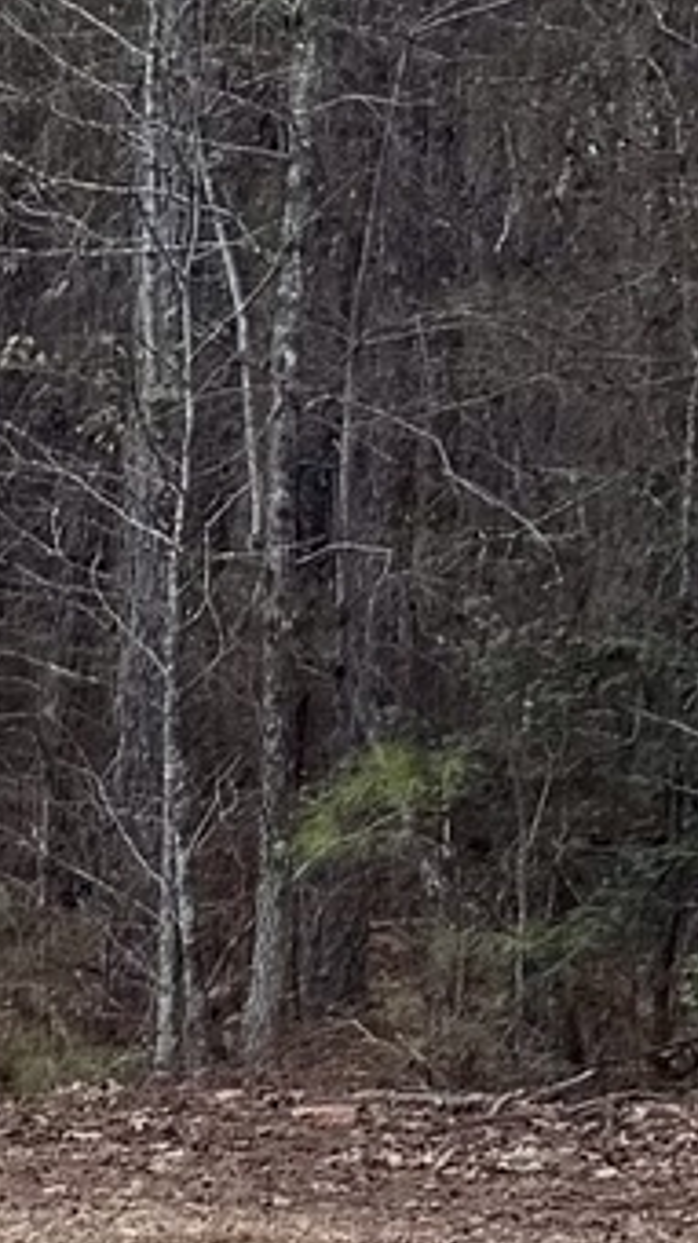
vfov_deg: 12.1
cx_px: -1930
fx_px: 5830
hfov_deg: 5.9
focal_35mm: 177
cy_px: 1174
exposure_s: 1/121
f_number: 1.78
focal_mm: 6.76
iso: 80
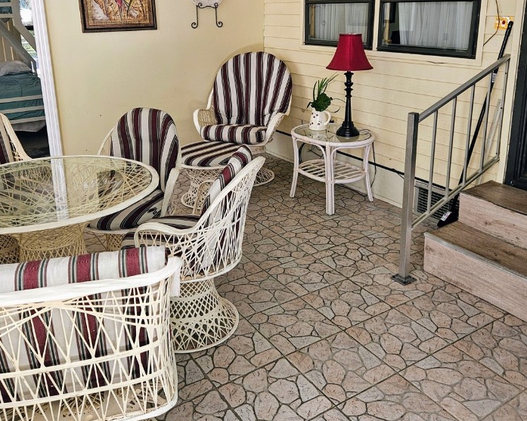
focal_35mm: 33
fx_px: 514
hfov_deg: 54.2
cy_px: 142
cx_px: 259
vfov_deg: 43.9
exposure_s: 1/120
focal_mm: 5.4
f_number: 1.8
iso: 100
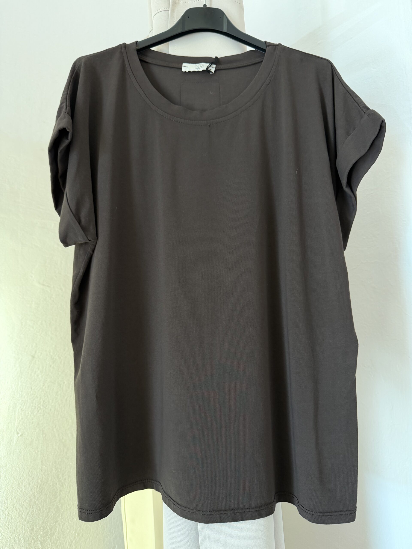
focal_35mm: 24
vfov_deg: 71.6
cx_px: 206
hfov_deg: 56.8
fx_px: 381
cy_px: 274
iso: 200
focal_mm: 6.76
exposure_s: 1/76
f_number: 1.78
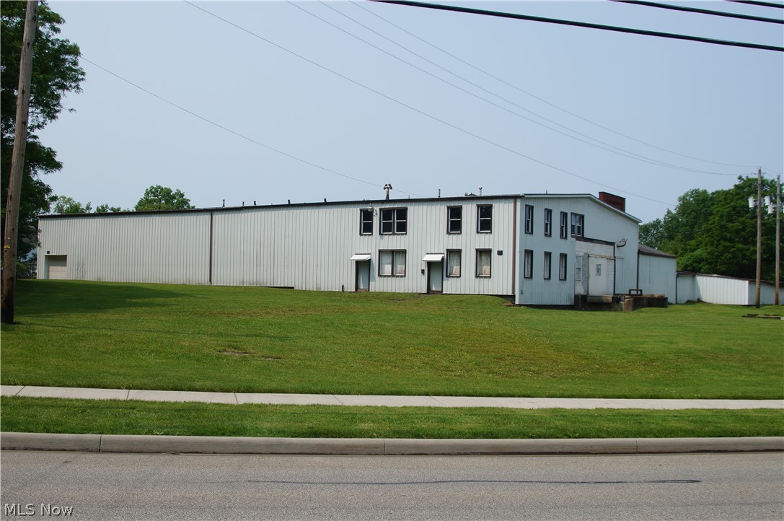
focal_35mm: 42
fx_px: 914
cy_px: 260
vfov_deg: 31.8
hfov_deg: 46.4
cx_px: 392
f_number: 13
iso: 100
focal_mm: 28
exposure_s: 1/200
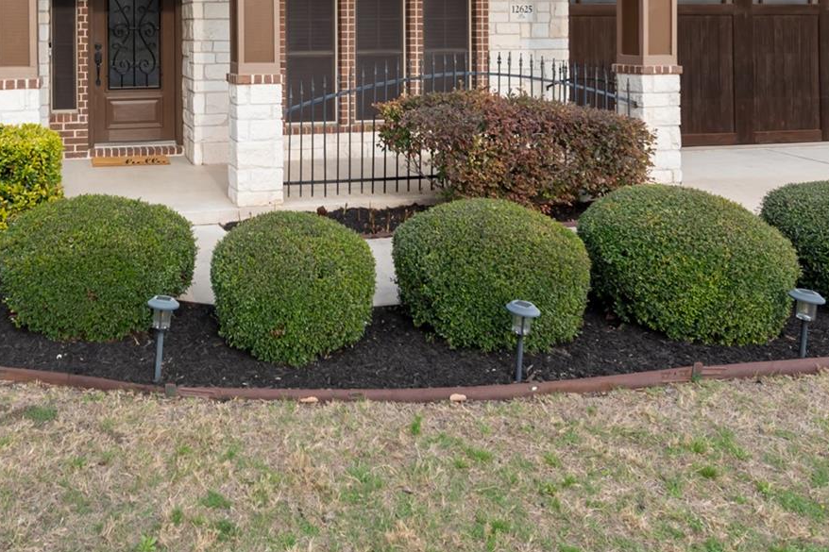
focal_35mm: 35
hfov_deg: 52.4
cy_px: 40
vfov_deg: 35.3
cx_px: 224
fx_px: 806
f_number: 8
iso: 400
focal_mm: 15
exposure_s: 1/100
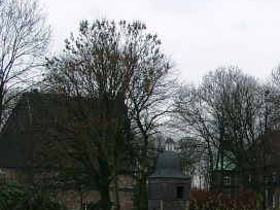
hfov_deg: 18.2
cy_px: 154
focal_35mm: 100
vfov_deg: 14.7
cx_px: 371
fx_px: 809
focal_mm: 7.13
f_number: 4
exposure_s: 1/92.7
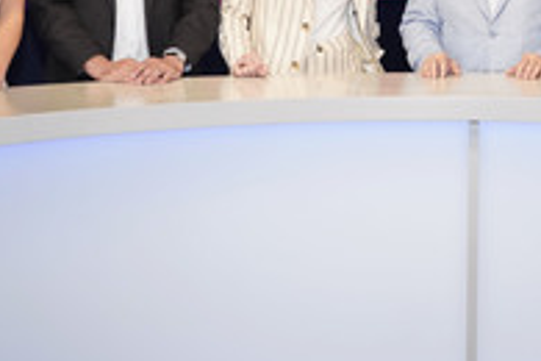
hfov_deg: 24.7
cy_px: -14
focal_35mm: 81
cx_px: 415
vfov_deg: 16.5
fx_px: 1217
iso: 2000
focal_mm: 35
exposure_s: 1/125
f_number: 5.6
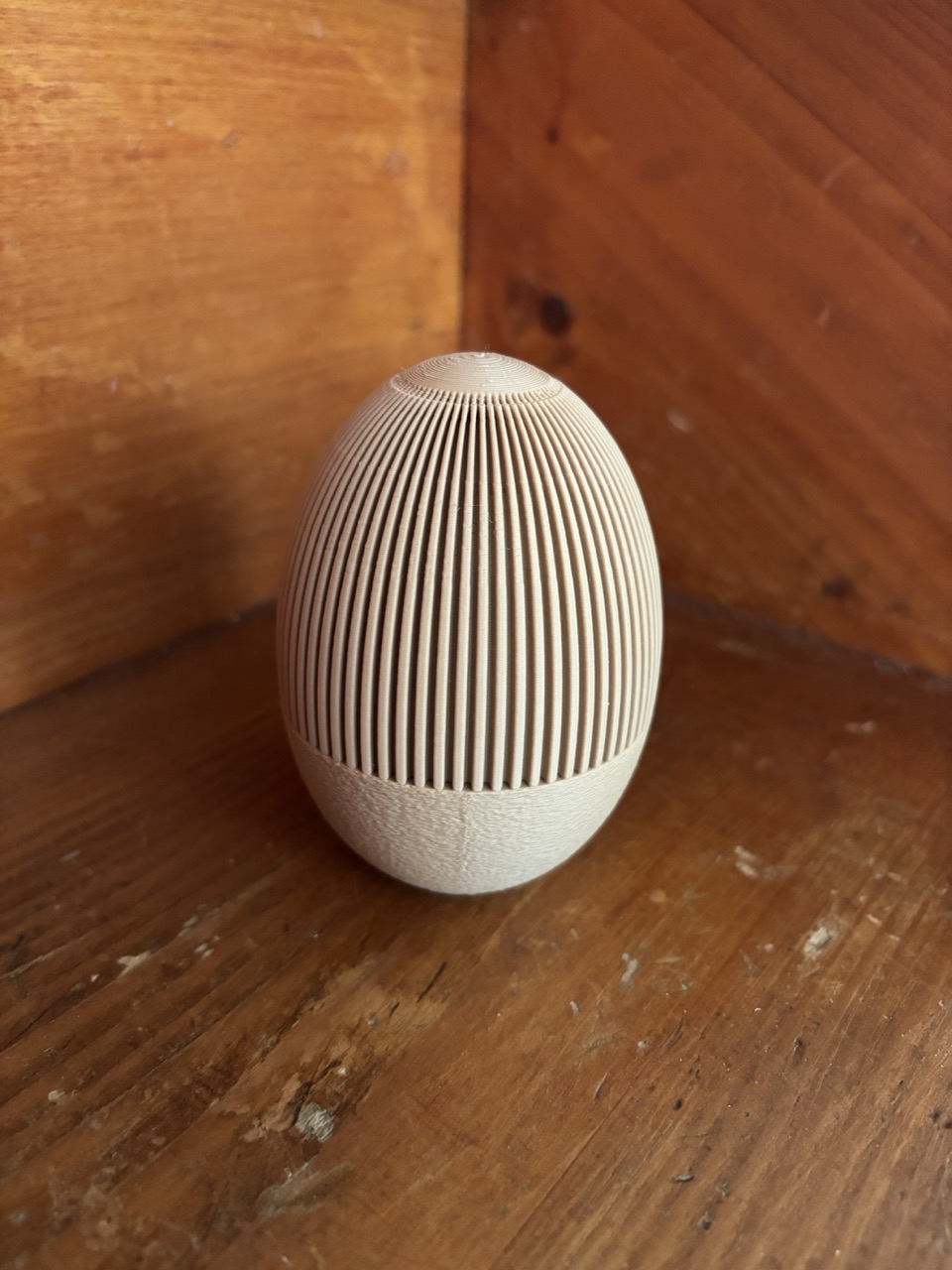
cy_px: 635
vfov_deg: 67.3
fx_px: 953
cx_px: 476
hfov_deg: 53.1
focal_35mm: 26
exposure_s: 1/34
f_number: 1.6
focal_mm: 5.96
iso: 640
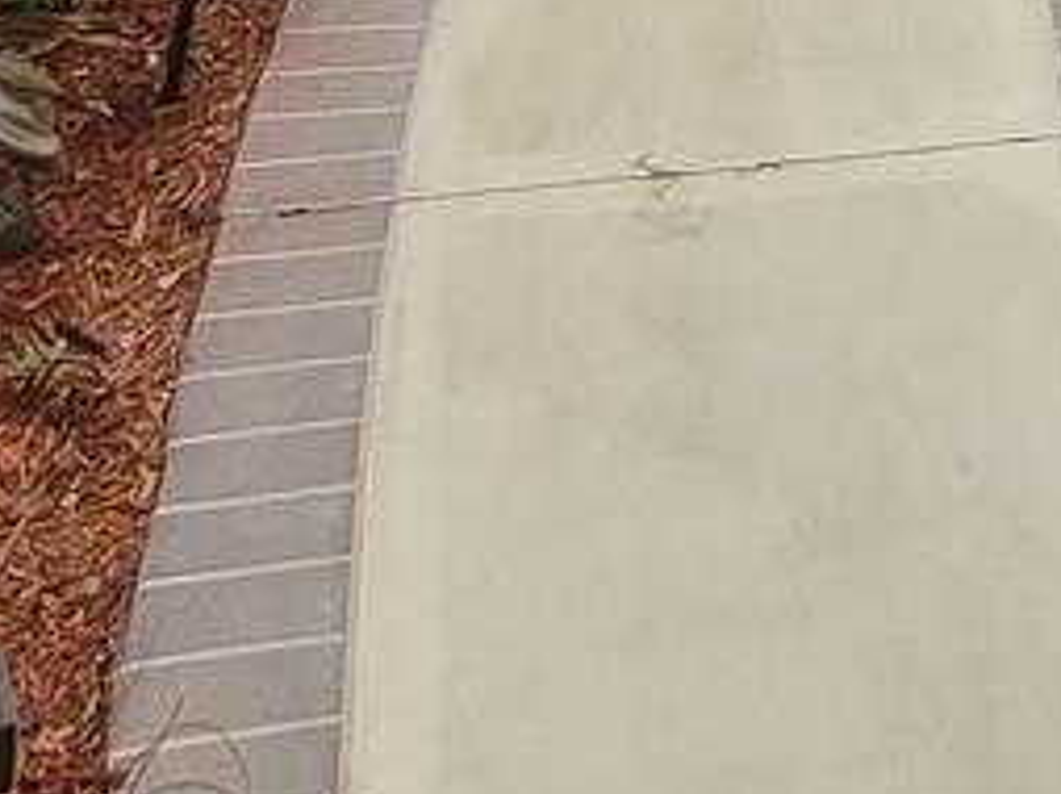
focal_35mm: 82
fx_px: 2511
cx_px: 1086
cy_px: -1087
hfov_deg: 22.8
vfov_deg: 13.4
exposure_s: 1/1114
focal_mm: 1.74
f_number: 2.2
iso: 40
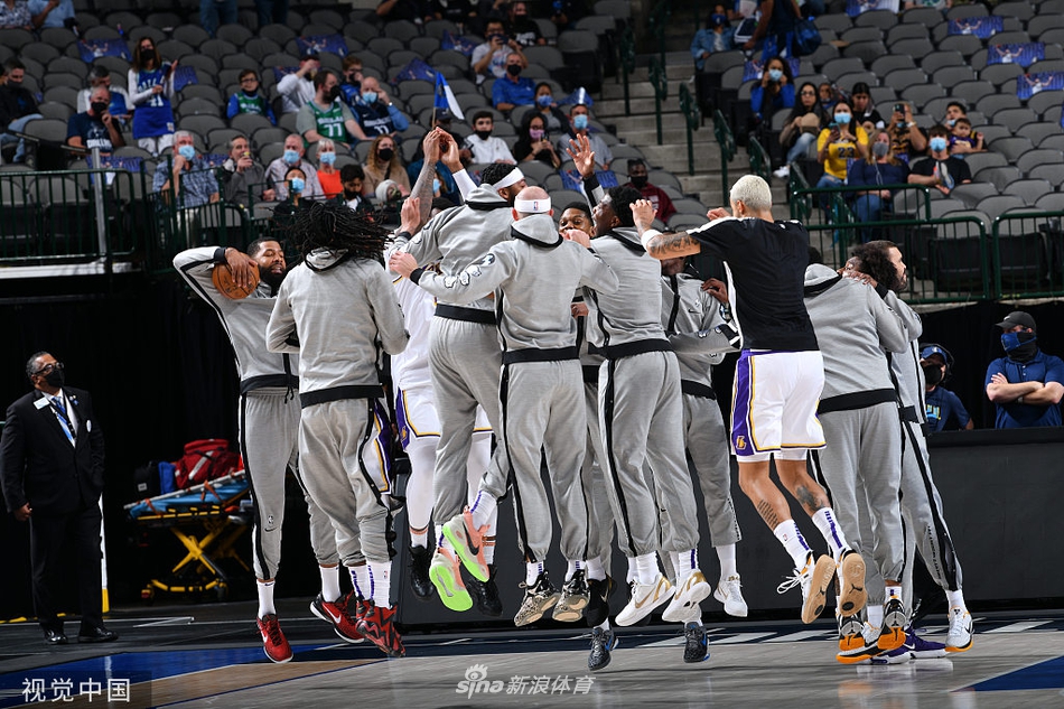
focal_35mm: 200
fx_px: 5910
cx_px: 532
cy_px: 354
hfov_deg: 10.3
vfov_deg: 6.9
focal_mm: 200
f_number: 5.6
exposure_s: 1/320
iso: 64
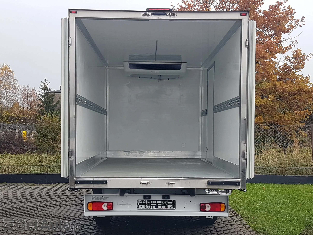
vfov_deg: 53.1
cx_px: 156
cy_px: 118
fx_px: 235
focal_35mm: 26
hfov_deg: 67.3
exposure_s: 1/336
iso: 40
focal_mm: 4.2
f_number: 1.7
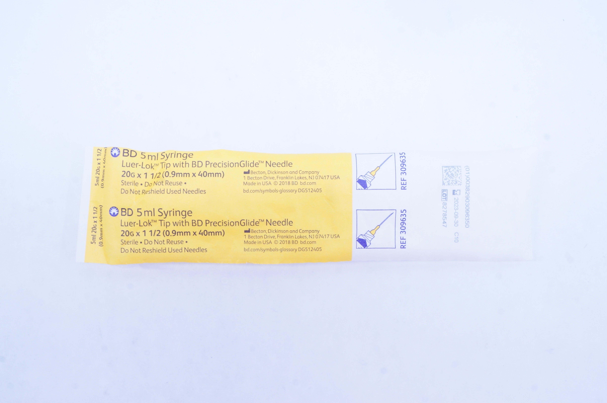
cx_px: 304
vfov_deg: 30.8
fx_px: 733
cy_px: 202
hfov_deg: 45.0
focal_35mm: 44
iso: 400
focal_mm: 29
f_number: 14
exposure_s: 1/10
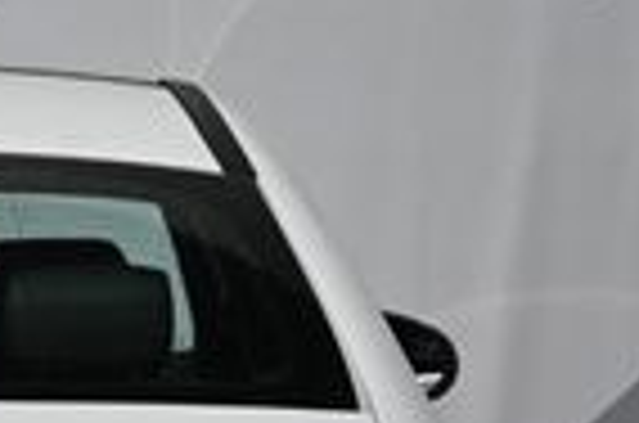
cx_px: -212
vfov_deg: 4.5
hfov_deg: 6.7
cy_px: 657
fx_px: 5406
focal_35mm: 305
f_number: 8
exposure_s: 1/500
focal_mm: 45
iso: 100
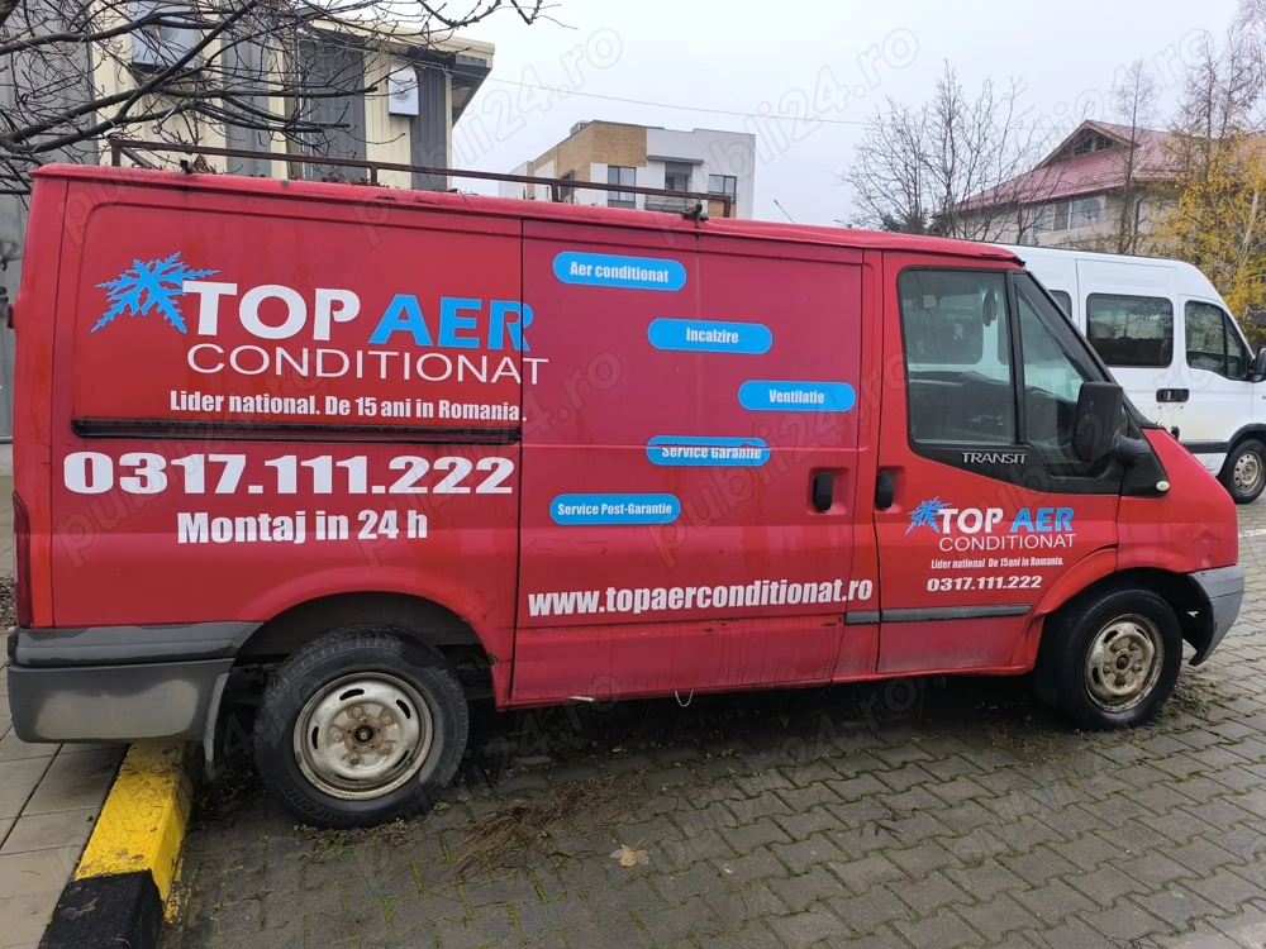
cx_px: 633
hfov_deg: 73.9
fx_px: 841
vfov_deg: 58.9
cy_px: 474
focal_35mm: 23
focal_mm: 6.14
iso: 50
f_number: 1.65
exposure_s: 1/108
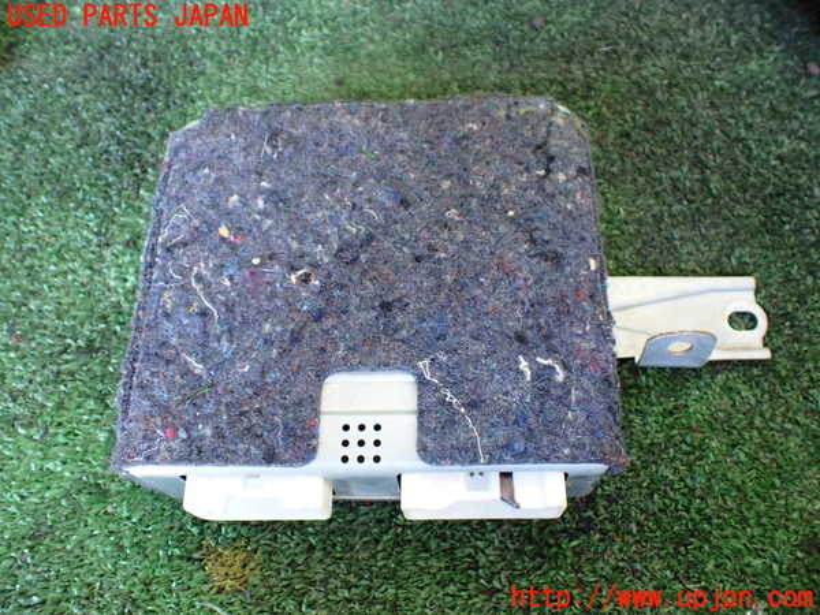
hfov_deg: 60.0
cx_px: 410
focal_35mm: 30
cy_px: 308
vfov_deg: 46.8
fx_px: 711
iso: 800
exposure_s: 1/50
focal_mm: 5.4
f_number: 2.3
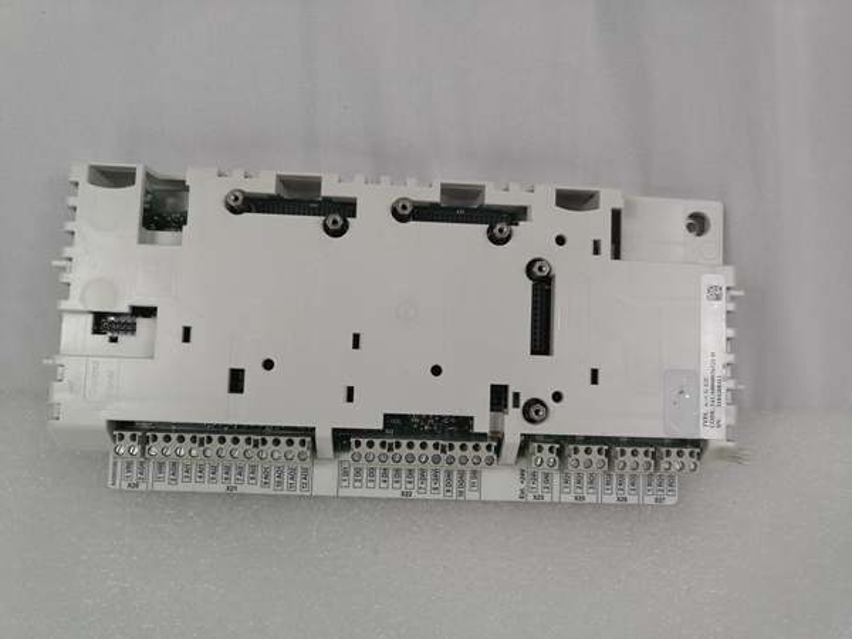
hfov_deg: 65.3
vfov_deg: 51.4
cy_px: 320
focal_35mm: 27
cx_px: 426
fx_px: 665
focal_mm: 3.95
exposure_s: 1/173
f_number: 1.8
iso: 50
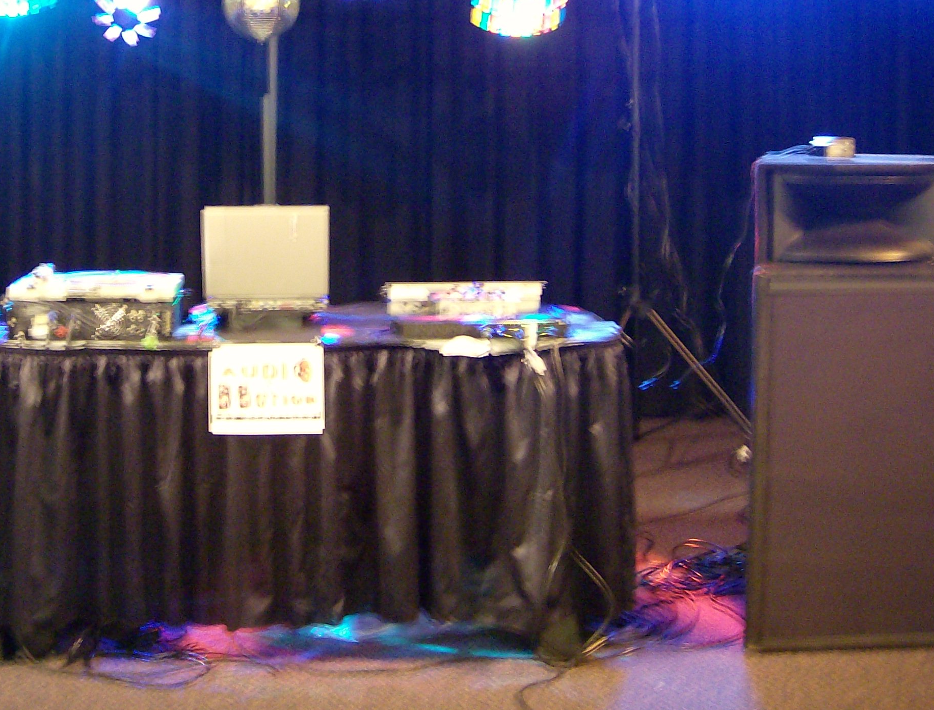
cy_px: 172
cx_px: 275
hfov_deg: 34.3
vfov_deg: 26.4
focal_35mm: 55
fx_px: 1491
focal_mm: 6
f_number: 2.8
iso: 200
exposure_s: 1/2.51
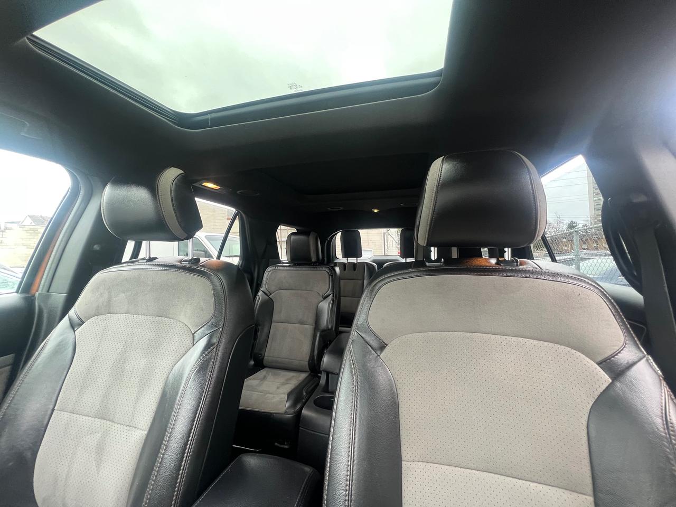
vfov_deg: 89.9
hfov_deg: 106.2
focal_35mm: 13
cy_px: 254
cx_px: 338
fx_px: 254
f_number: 1.8
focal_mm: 1.57
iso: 320
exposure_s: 1/60
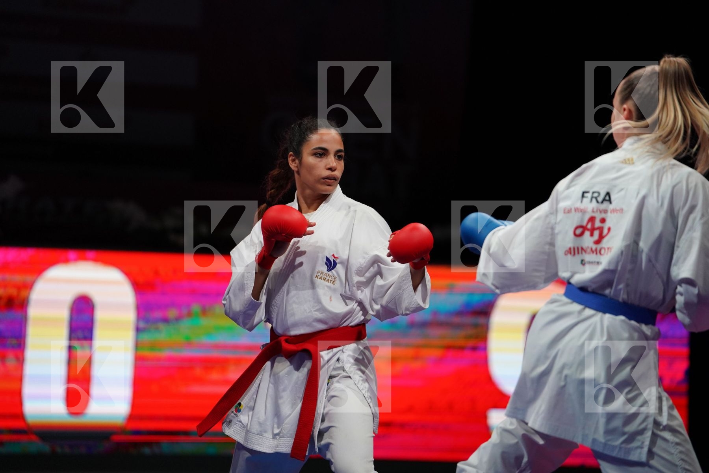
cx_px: 354
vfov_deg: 6.9
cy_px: 236
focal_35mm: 200
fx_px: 3939
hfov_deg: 10.3
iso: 2000
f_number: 2.8
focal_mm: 200
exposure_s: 1/1000
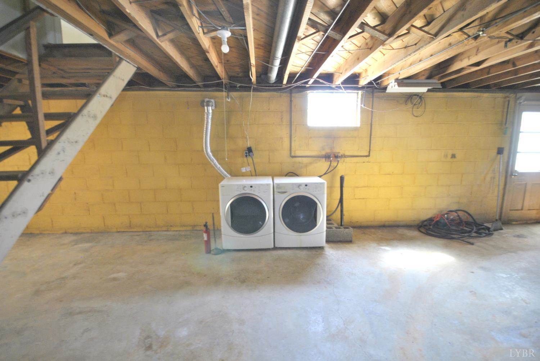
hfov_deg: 100.3
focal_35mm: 15
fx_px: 225
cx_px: 270
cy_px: 180
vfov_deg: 77.5
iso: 400
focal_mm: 10
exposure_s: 1/25
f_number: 4
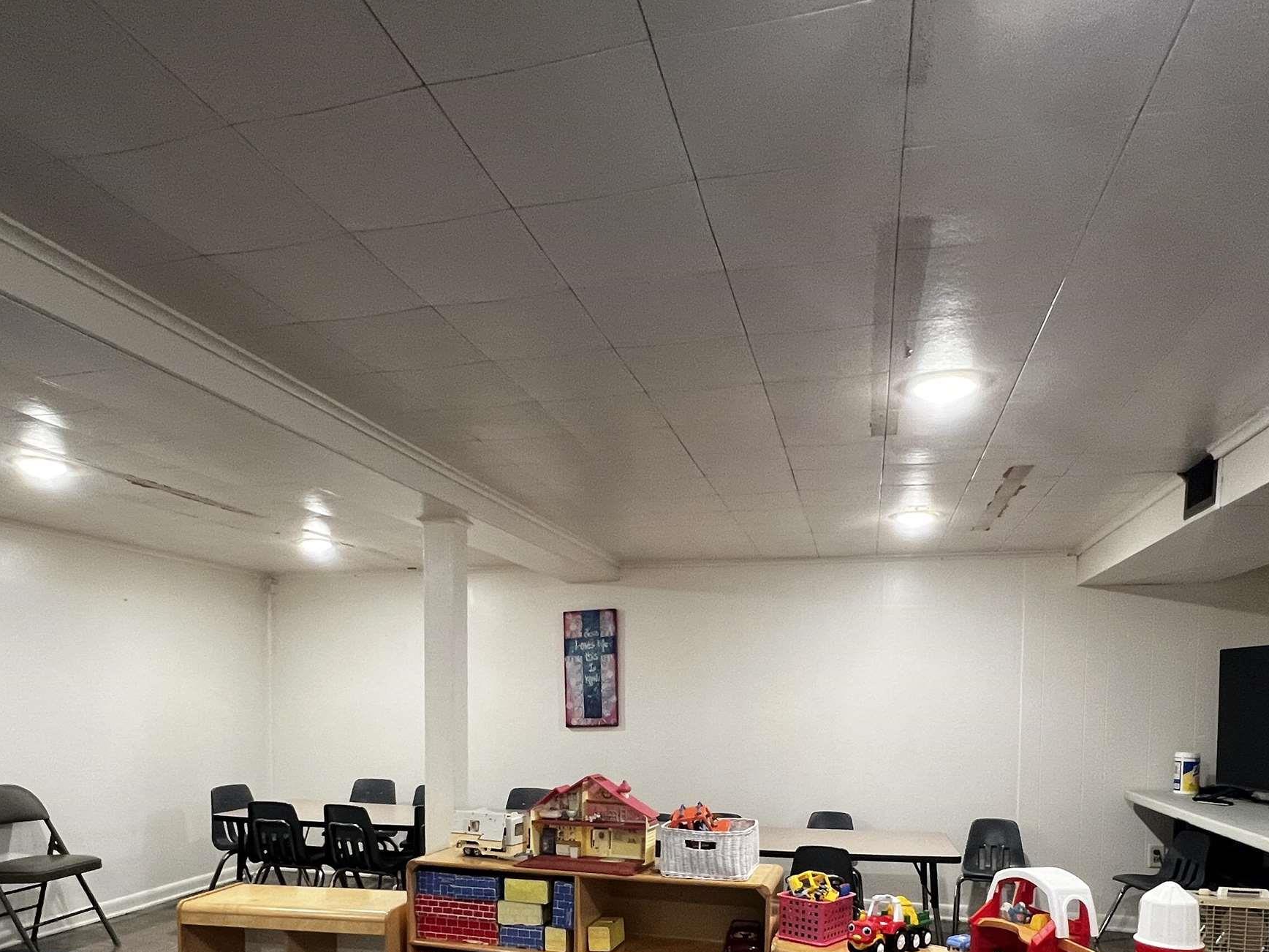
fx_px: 843
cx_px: 607
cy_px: 758
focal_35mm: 23
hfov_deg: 73.9
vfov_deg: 54.9
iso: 250
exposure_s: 1/60
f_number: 1.8
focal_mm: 1.57
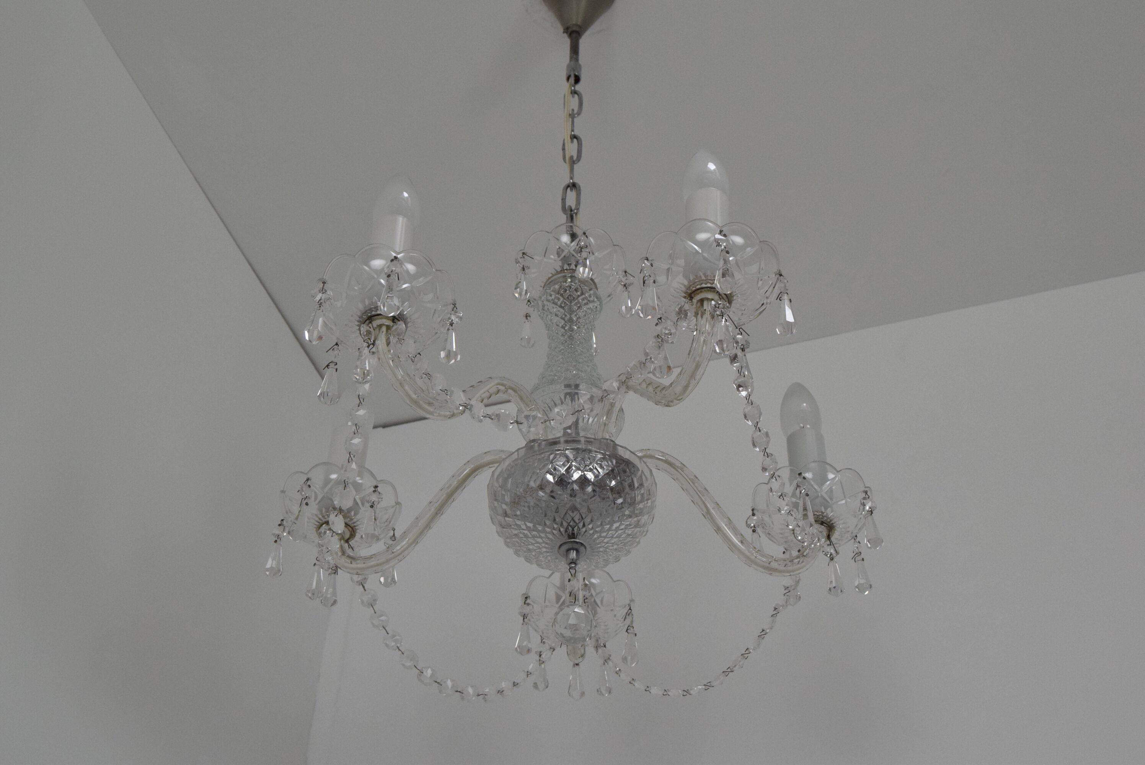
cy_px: 382
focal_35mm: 46
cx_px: 572
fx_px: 1480
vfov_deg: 29.0
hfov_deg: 42.3
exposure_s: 1/320
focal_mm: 31
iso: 1600
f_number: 9
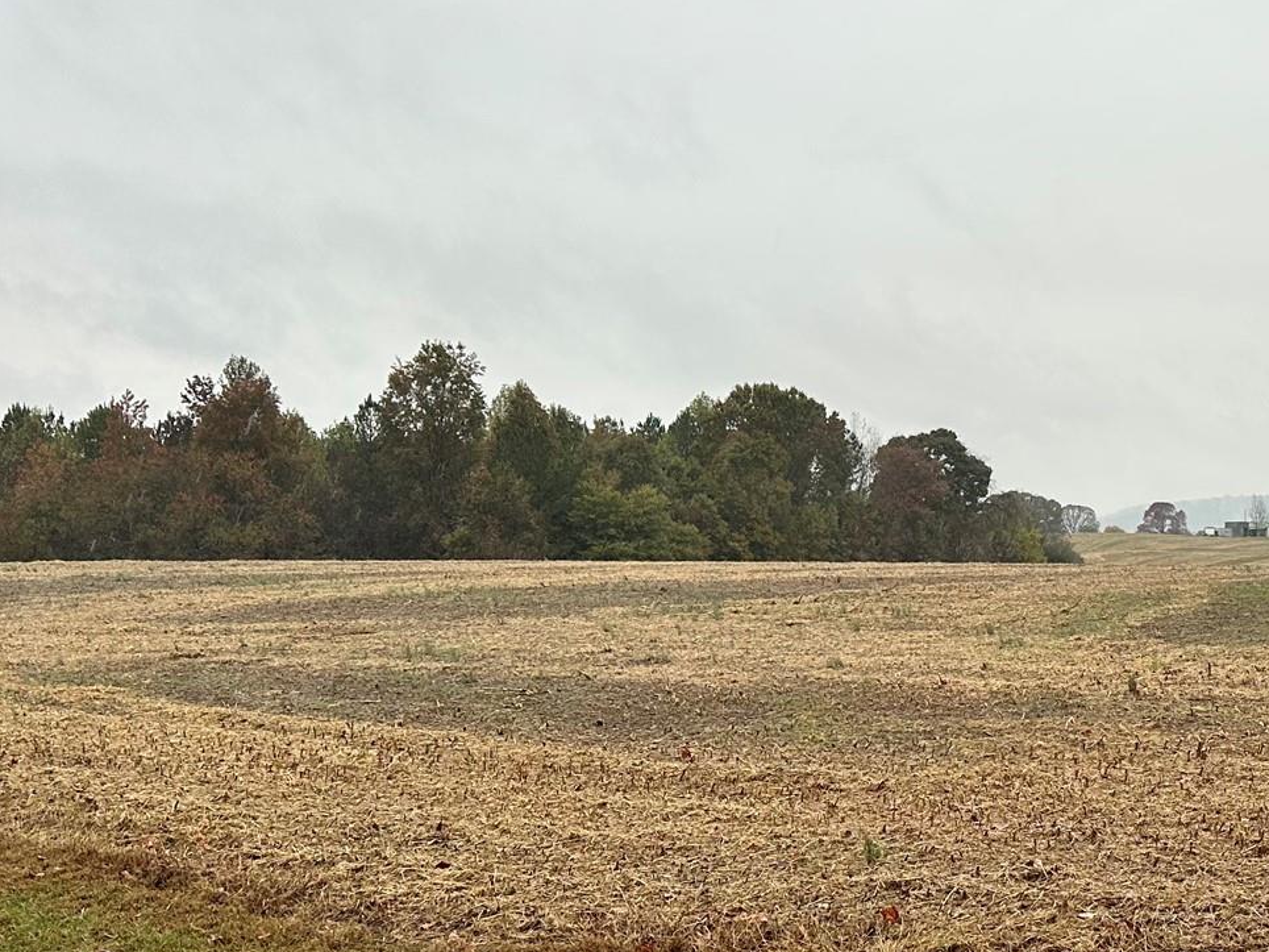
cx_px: 1029
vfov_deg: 28.6
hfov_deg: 36.1
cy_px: 481
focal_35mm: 51
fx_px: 1870
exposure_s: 1/489
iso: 80
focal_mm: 6.86
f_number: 1.78
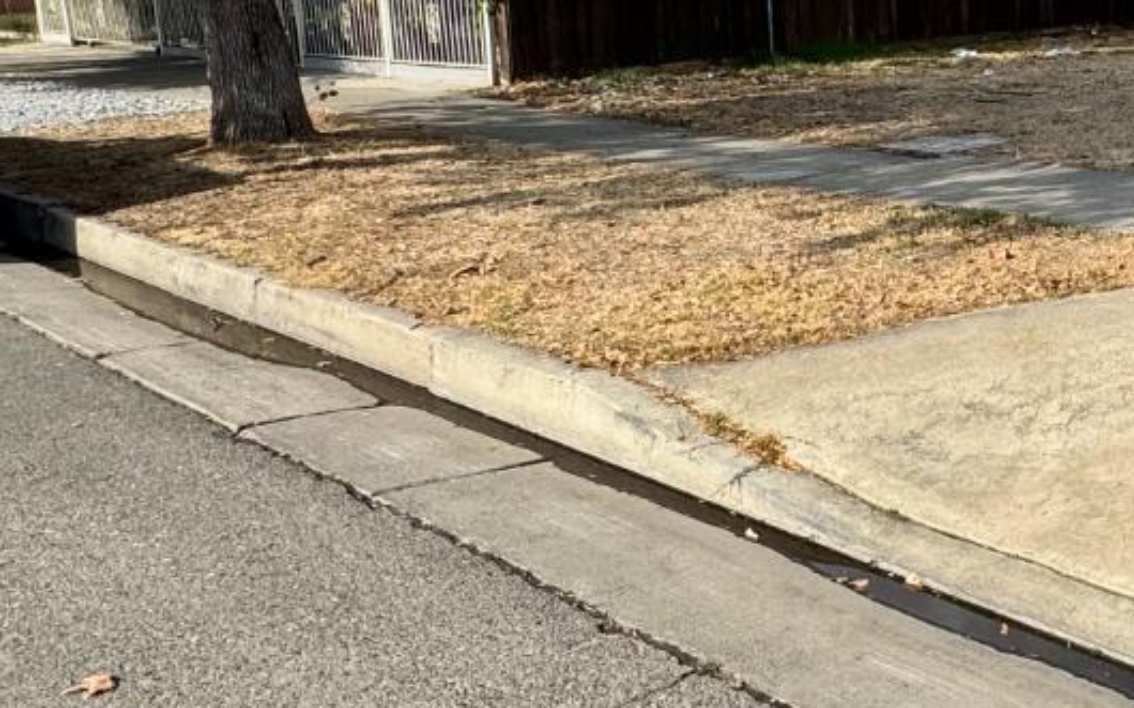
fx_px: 1298
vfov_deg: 29.8
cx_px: 1192
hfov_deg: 40.0
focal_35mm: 42
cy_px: 142
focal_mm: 2.22
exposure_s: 1/2146
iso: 40
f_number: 2.2
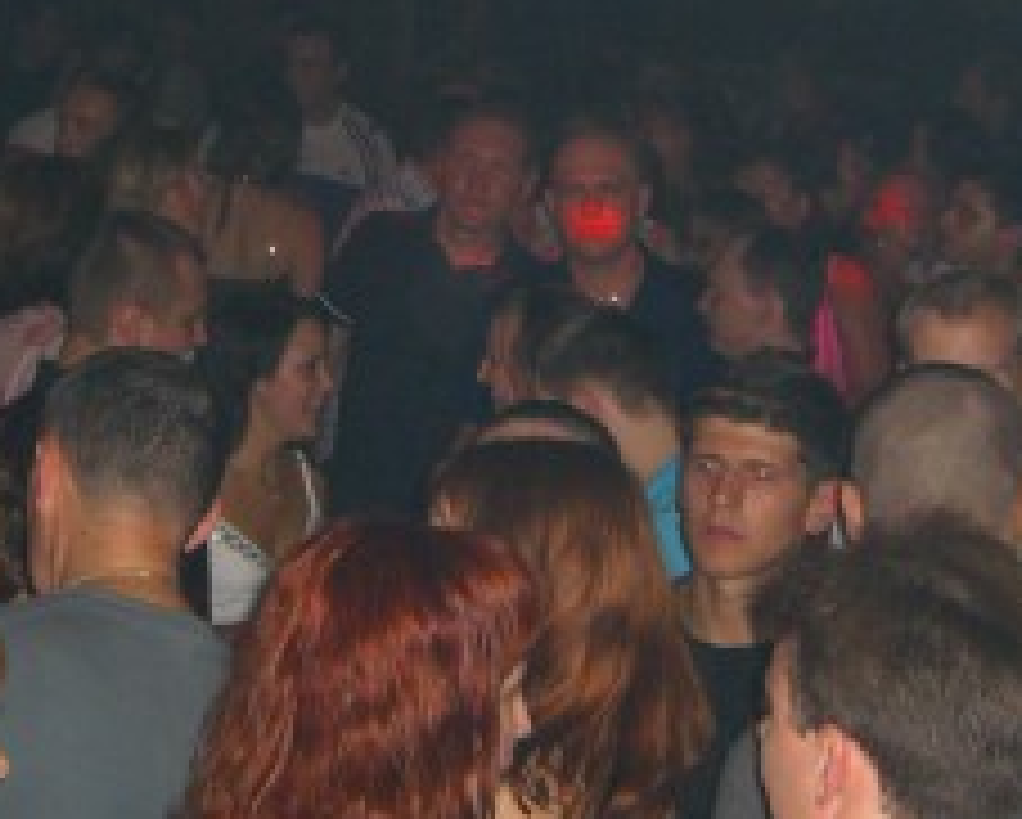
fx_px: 2967
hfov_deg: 19.5
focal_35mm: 98
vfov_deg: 15.5
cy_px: 72
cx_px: 459
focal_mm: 7.9
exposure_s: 1/60
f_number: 2.8
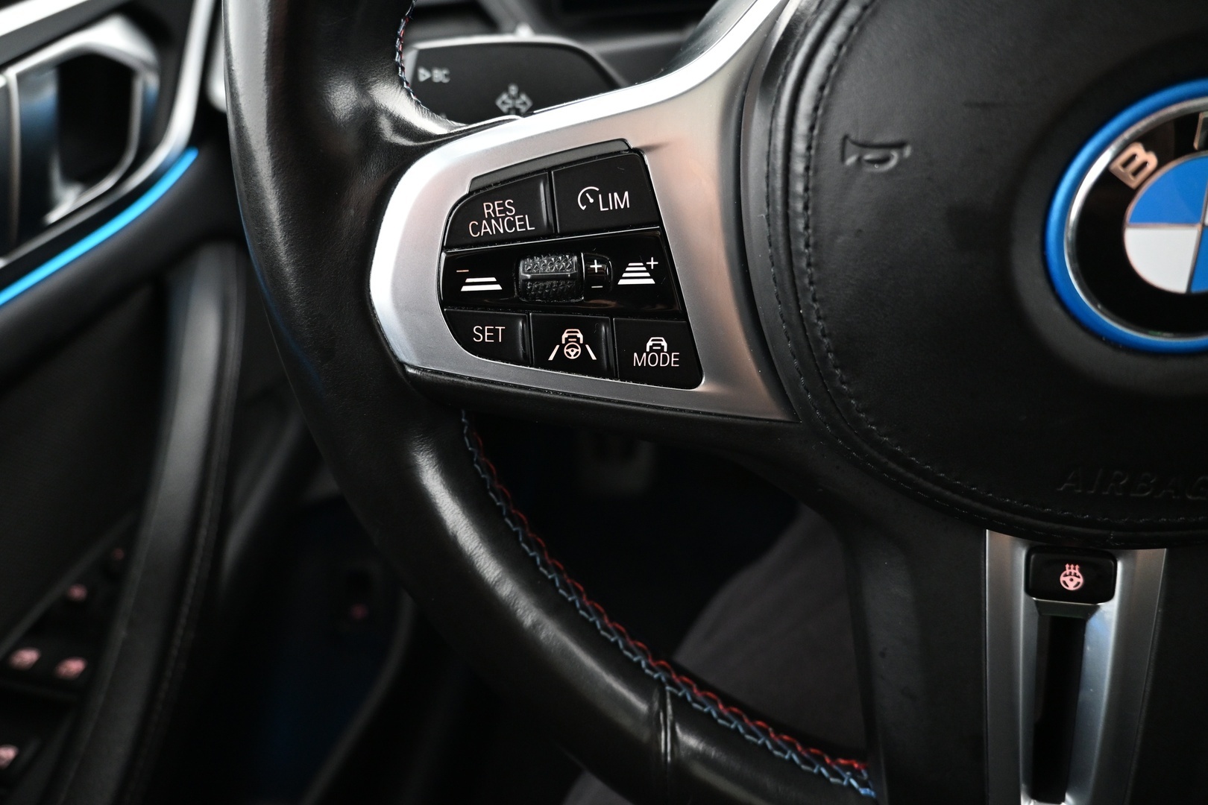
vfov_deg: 53.1
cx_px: 604
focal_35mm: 24
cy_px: 402
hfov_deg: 73.7
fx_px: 805
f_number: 3.5
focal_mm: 16
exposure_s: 1/8
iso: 1600
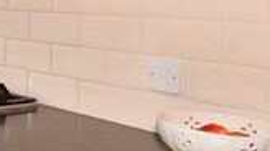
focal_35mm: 67
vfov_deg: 17.4
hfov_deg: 23.1
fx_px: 479
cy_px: -13
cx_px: -168
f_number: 7.1
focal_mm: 10
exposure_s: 1/6
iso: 160
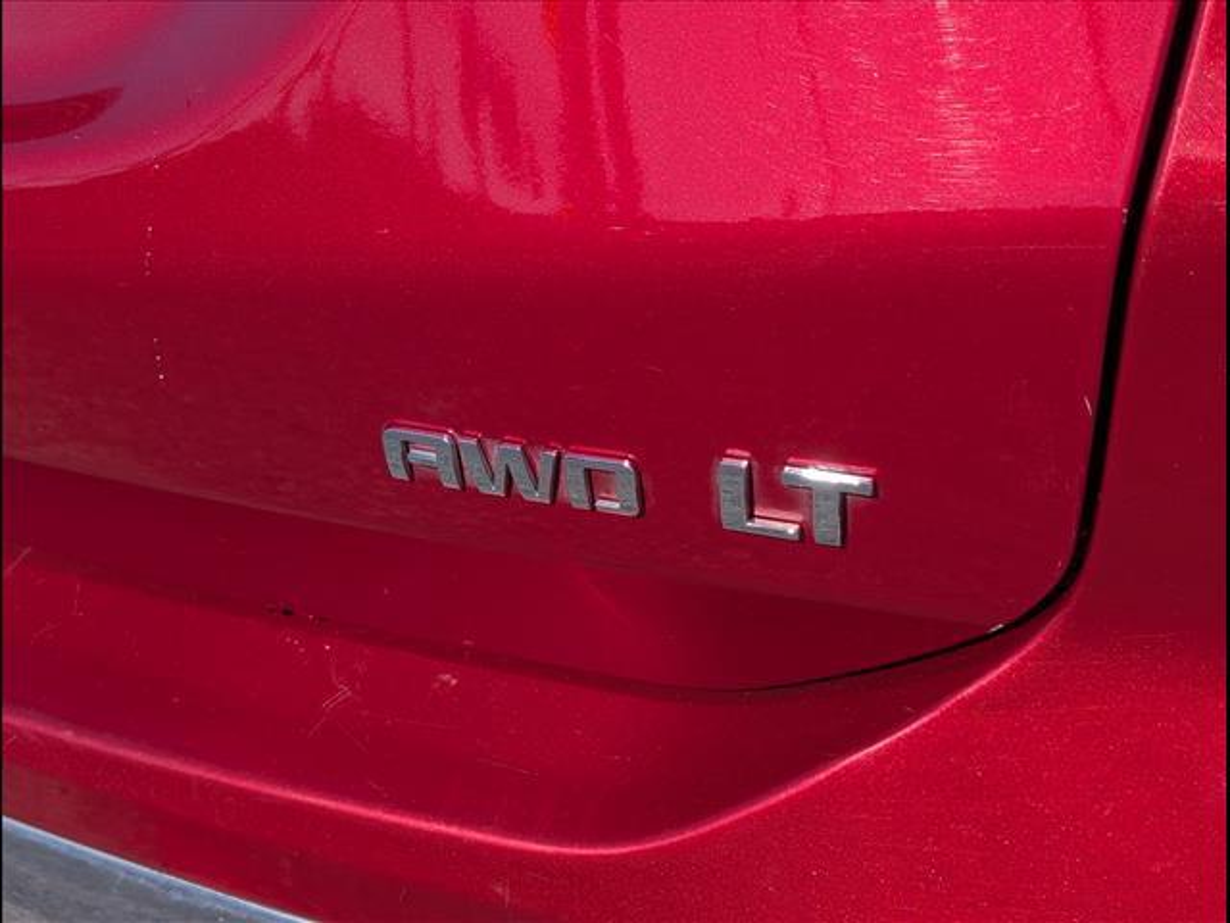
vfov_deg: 29.7
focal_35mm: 49
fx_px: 1741
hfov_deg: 38.9
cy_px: 462
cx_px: 615
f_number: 1.68
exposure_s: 1/1250
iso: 23
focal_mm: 6.9
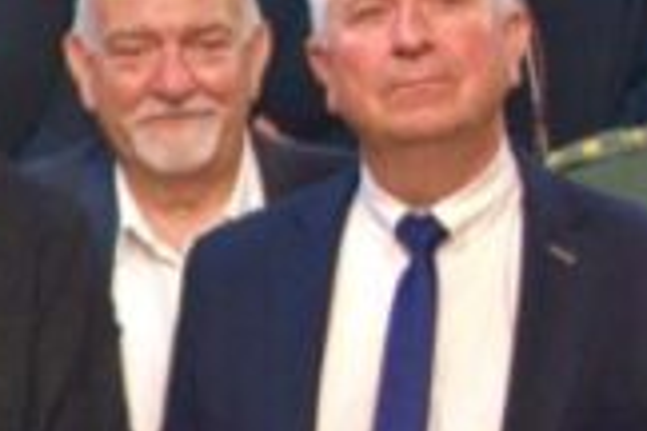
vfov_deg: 6.0
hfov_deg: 8.8
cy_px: 459
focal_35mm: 228
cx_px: -312
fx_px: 4097
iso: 3200
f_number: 2.8
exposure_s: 1/60
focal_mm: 24
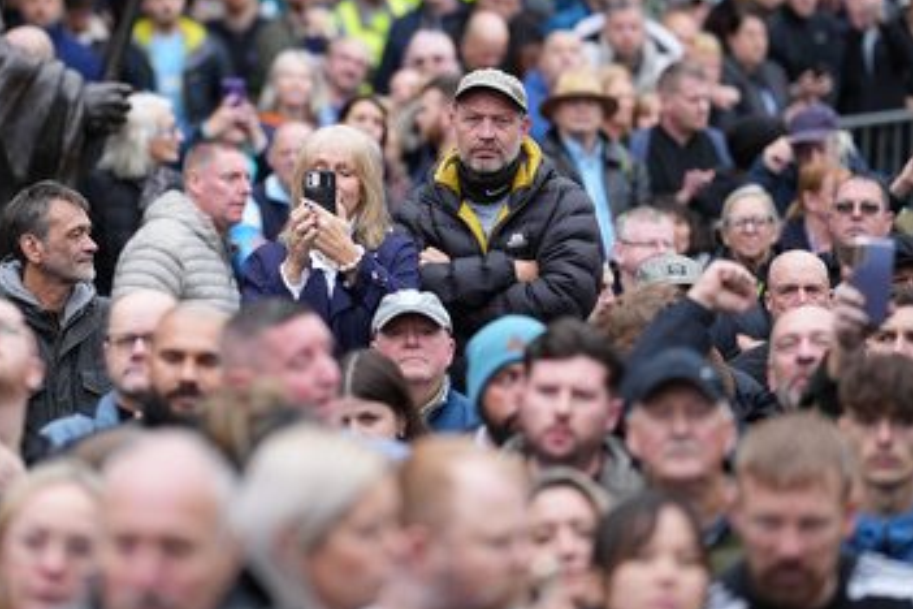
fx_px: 4996
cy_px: 196
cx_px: 341
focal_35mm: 197
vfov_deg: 7.0
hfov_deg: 10.4
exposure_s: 1/2500
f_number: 2
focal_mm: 135
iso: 500
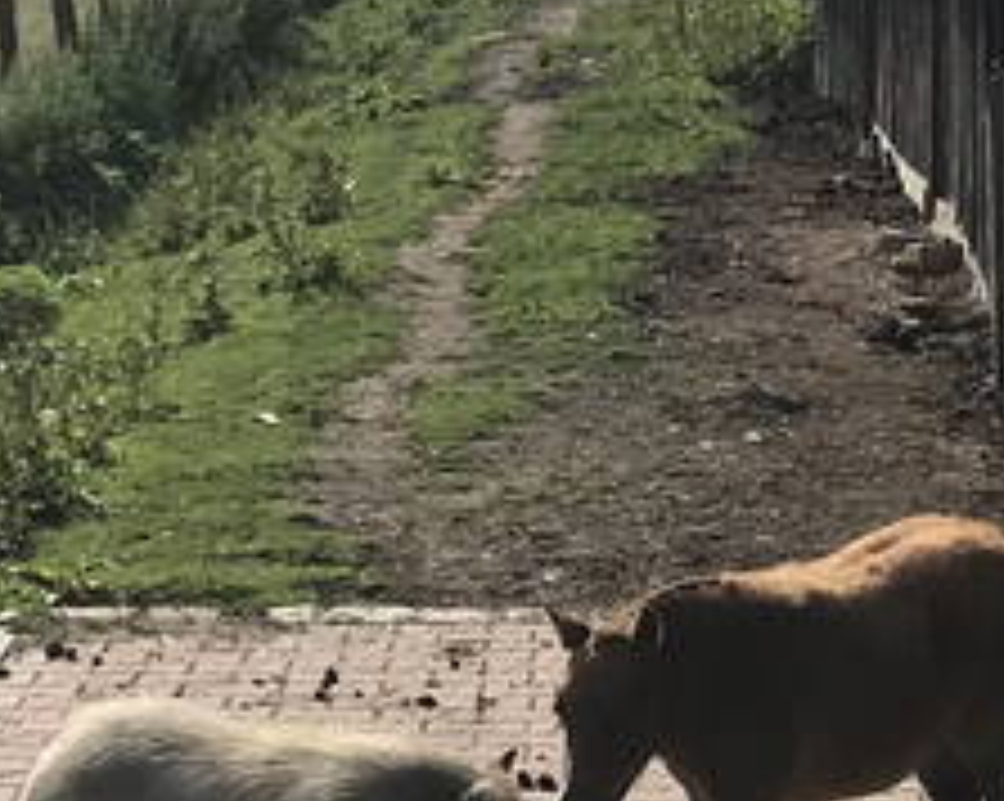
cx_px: 576
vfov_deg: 30.8
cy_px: 364
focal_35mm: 49
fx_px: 1455
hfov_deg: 38.0
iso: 20
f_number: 1.8
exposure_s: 1/2817
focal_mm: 3.99
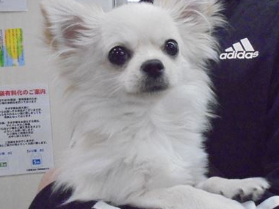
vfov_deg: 35.0
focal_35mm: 41
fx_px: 330
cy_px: 87
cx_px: 181
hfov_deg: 45.2
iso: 1600
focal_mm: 4.6
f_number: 3.5
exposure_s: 1/160
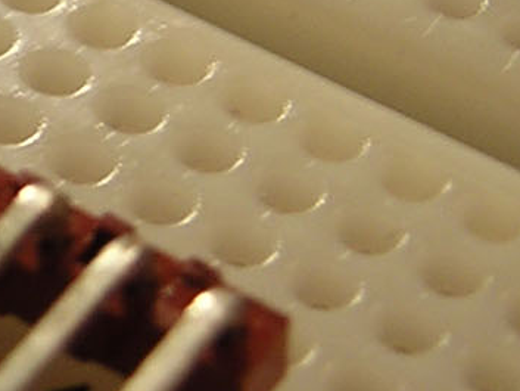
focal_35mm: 163
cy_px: -78
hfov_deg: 11.7
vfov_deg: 9.0
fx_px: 2449
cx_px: -208
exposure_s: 1/6.4
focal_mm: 4.7
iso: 100
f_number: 2.6
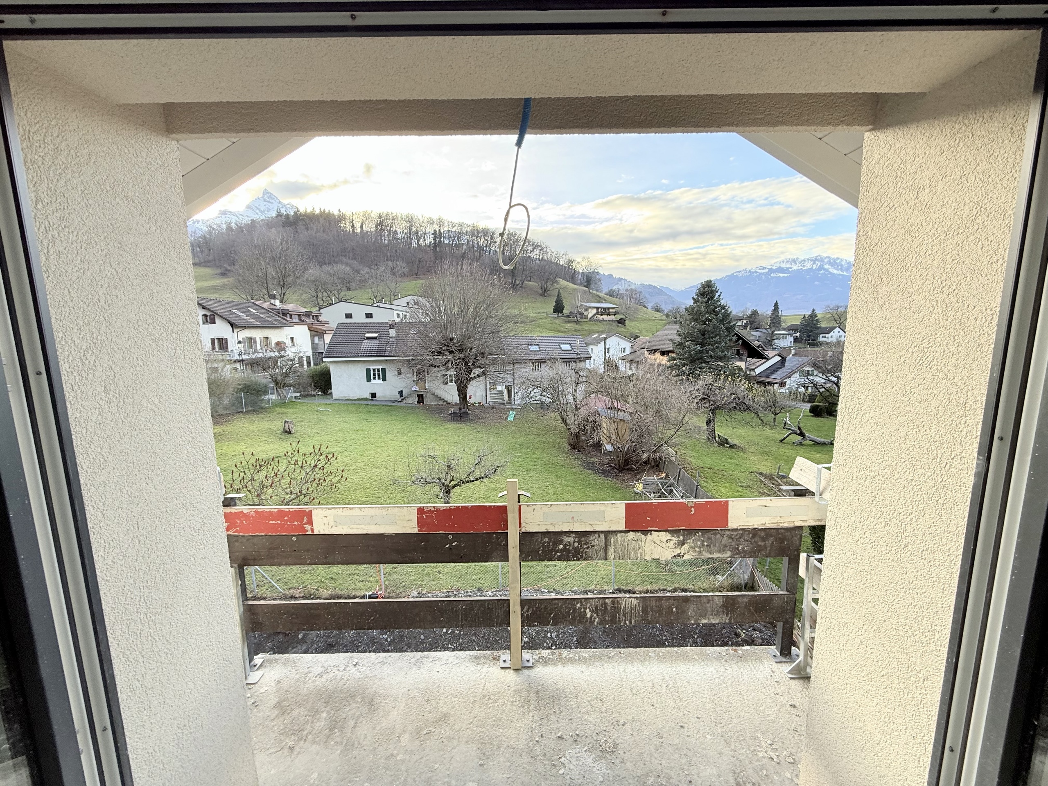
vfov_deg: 85.7
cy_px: 393
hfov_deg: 102.1
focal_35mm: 14
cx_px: 524
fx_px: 424
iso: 64
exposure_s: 1/109
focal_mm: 2.22
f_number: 2.2
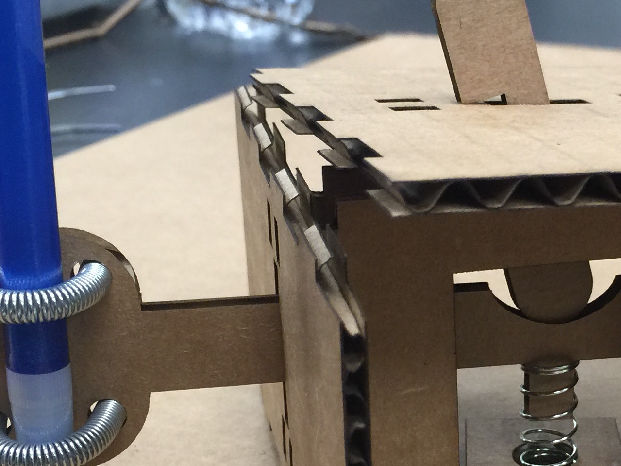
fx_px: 1327
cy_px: 356
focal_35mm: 74
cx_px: 554
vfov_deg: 19.7
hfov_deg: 25.5
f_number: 2.2
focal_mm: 4.15
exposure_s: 1/15
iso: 64
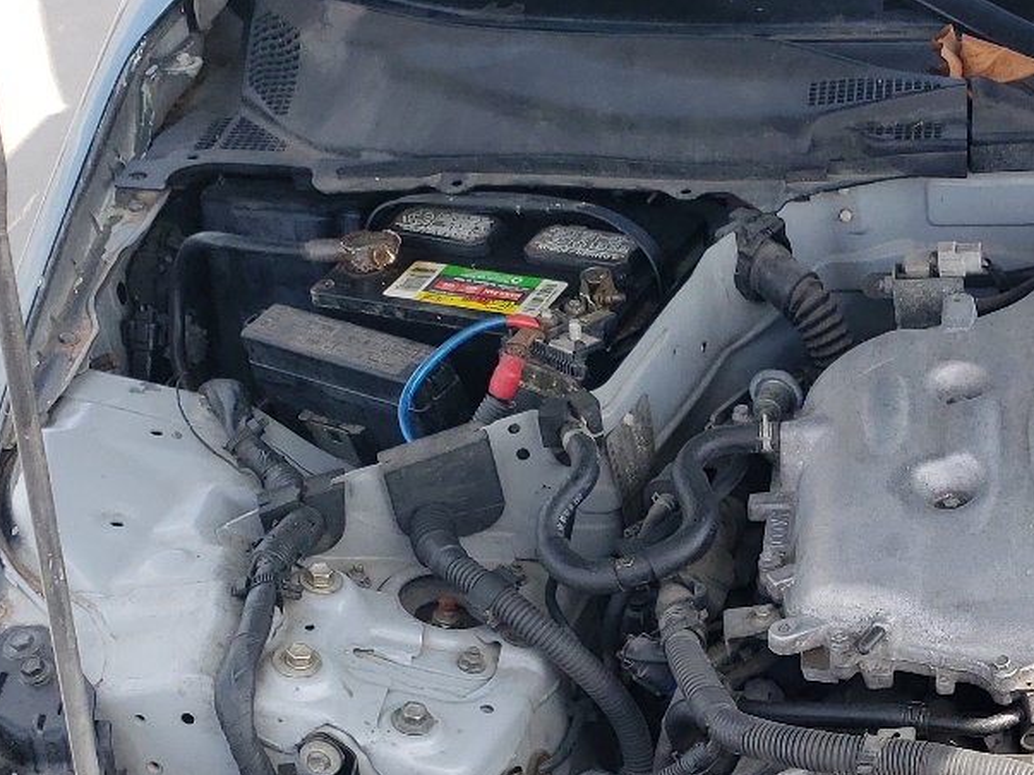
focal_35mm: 69
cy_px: 796
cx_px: 1116
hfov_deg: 26.2
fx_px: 2061
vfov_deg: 20.5
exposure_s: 1/833
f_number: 1.5
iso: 50
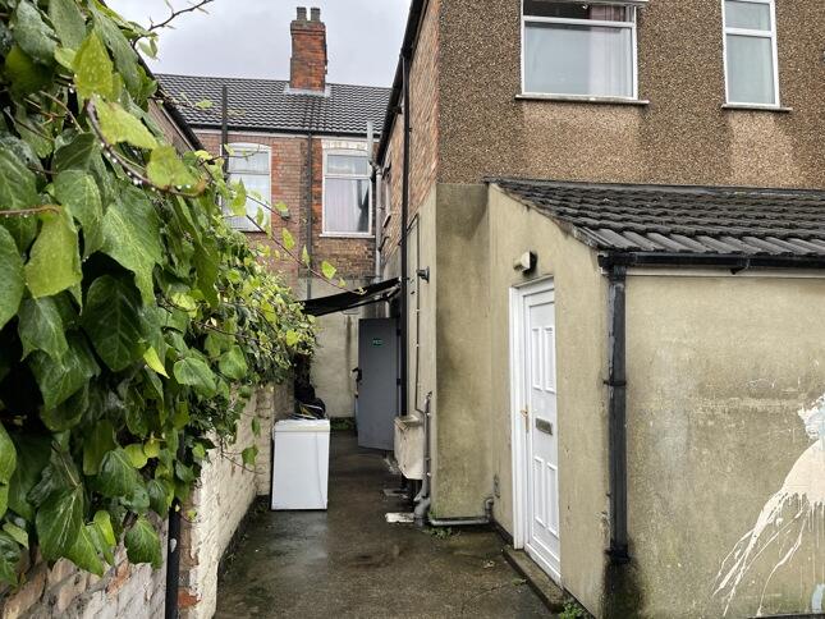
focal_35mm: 26
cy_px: 310
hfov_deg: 67.3
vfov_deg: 53.1
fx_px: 620
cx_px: 412
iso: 32
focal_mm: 4.2
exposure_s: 1/374
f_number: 1.6
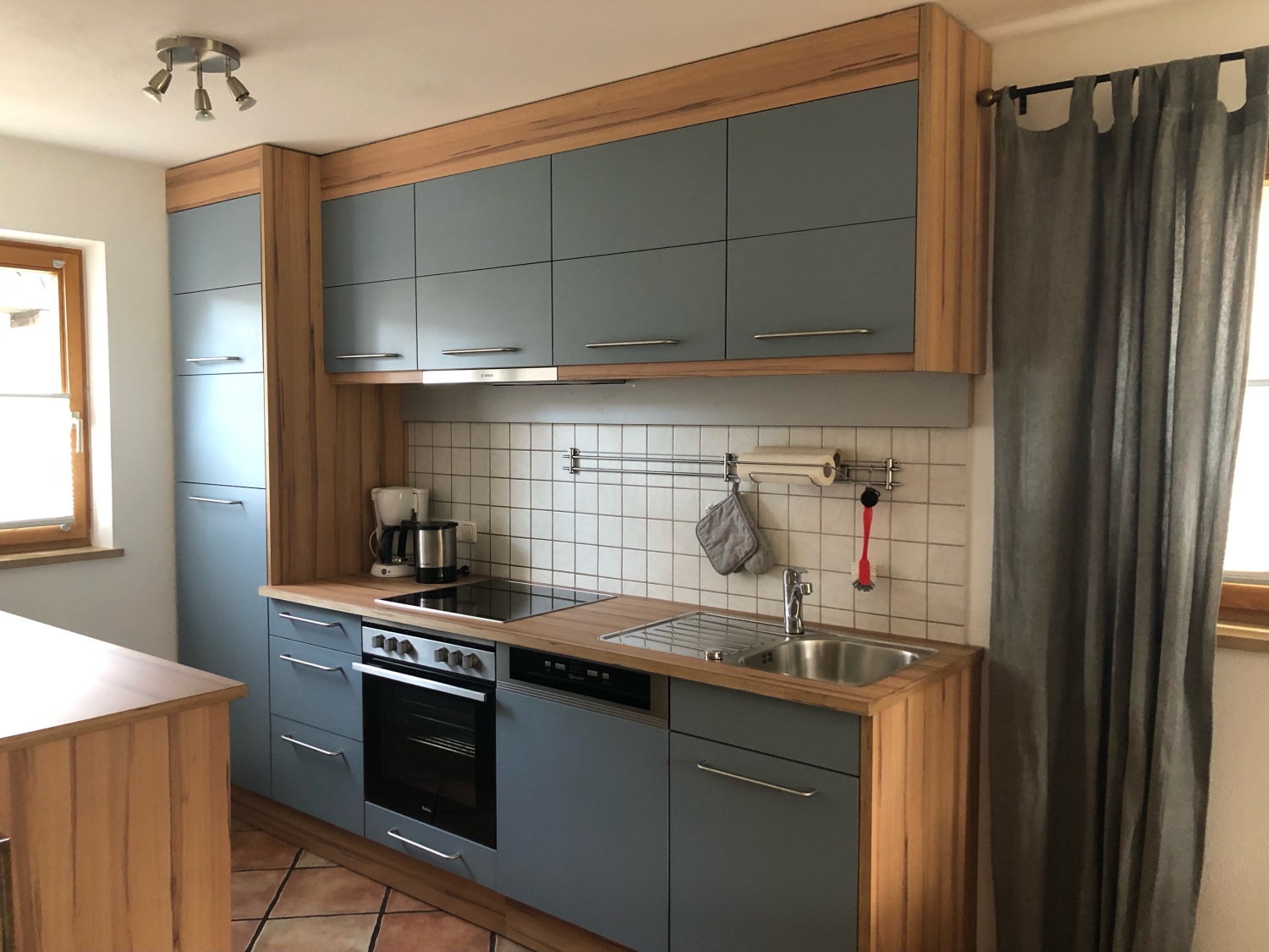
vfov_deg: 49.7
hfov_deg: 63.4
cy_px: 476
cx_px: 634
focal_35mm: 28
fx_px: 1026
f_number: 1.8
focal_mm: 3.99
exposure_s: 1/13
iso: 100
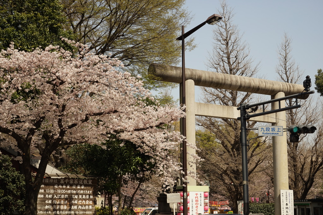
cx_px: 162
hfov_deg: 31.4
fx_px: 574
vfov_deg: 21.2
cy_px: 108
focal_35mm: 64
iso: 200
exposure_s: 1/125
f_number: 10
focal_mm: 64
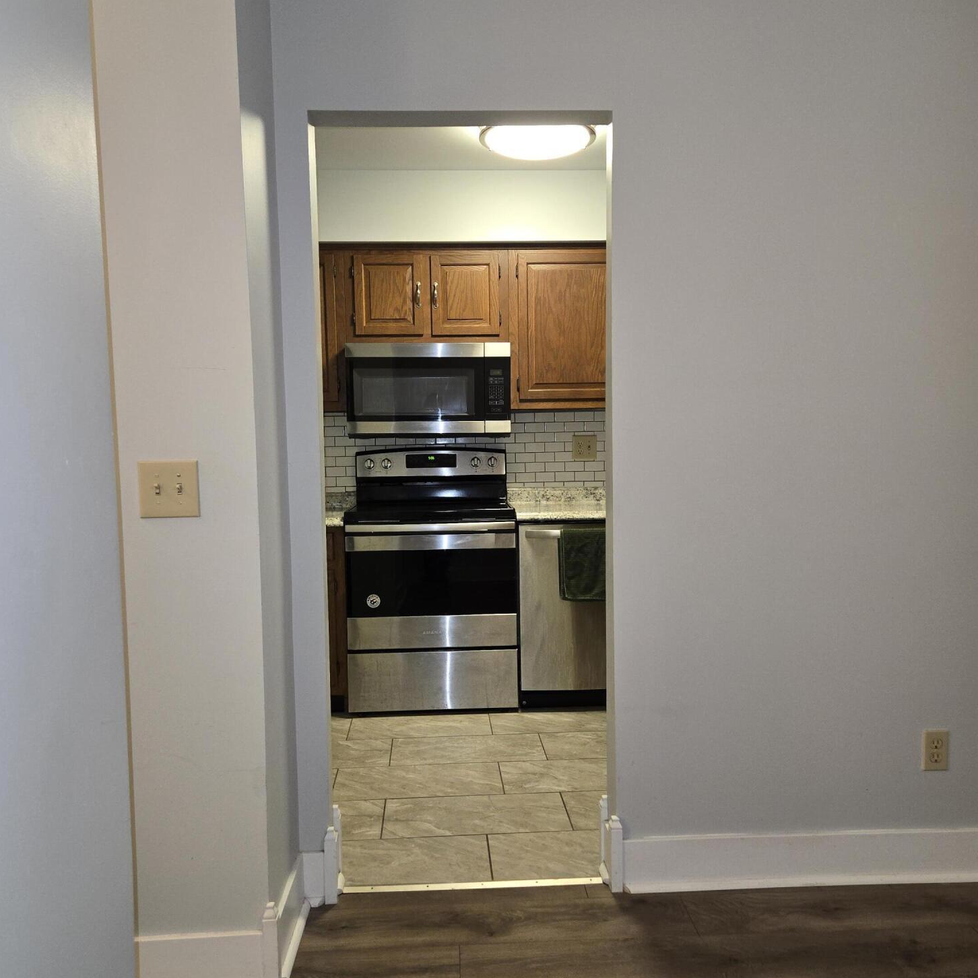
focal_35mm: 28
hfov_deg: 57.3
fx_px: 895
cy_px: 521
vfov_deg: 57.3
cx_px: 481
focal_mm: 5.4
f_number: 1.8
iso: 100
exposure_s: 1/30
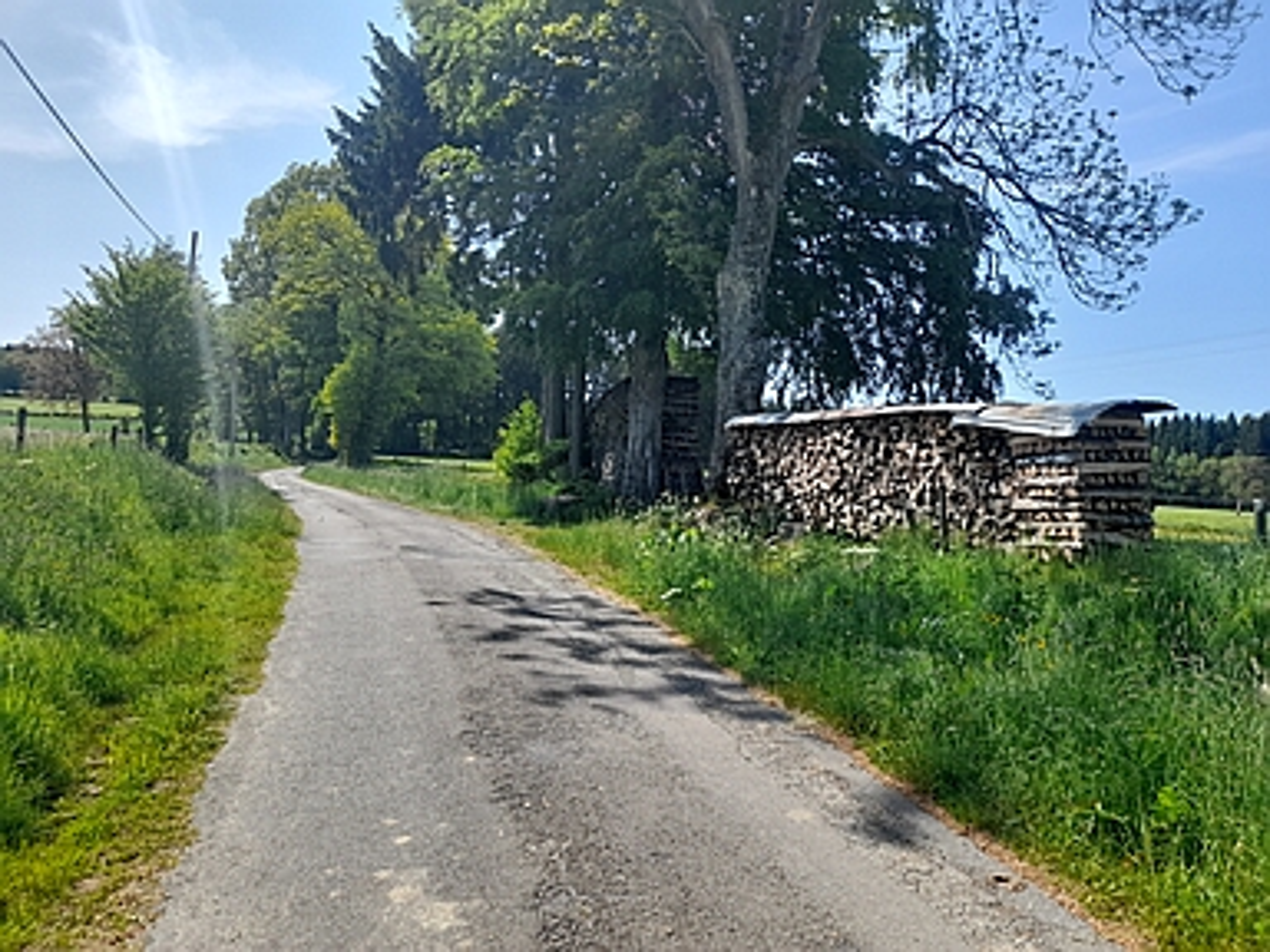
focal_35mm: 25
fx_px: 917
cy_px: 476
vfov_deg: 54.9
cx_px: 635
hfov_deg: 69.4
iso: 20
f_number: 2
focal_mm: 4.6
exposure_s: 1/446
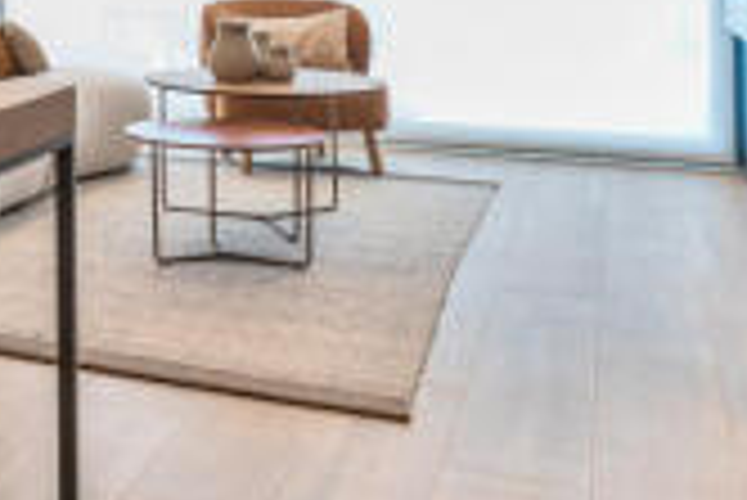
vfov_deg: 19.6
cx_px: -261
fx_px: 1371
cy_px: -74
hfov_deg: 25.6
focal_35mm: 66
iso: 50
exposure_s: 1/5
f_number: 4.5
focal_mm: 23
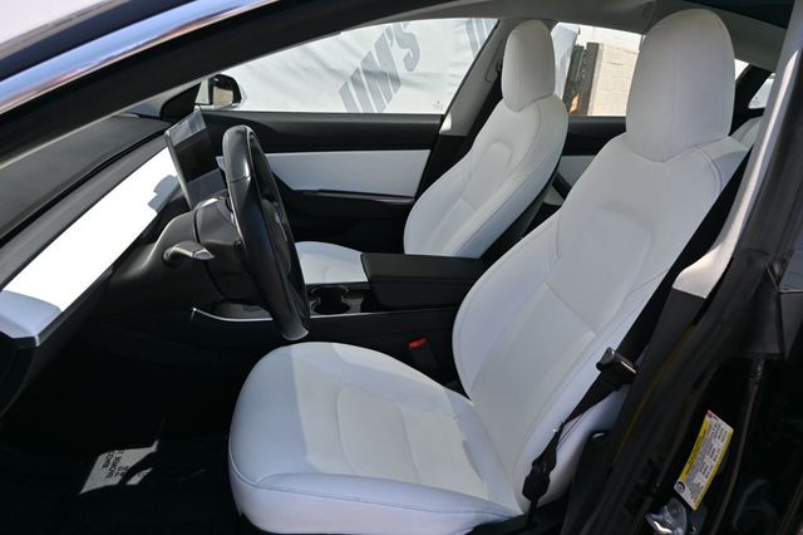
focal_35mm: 28
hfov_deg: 64.6
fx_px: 635
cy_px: 268
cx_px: 402
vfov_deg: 45.6
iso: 160
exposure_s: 1/250
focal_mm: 19
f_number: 5.6
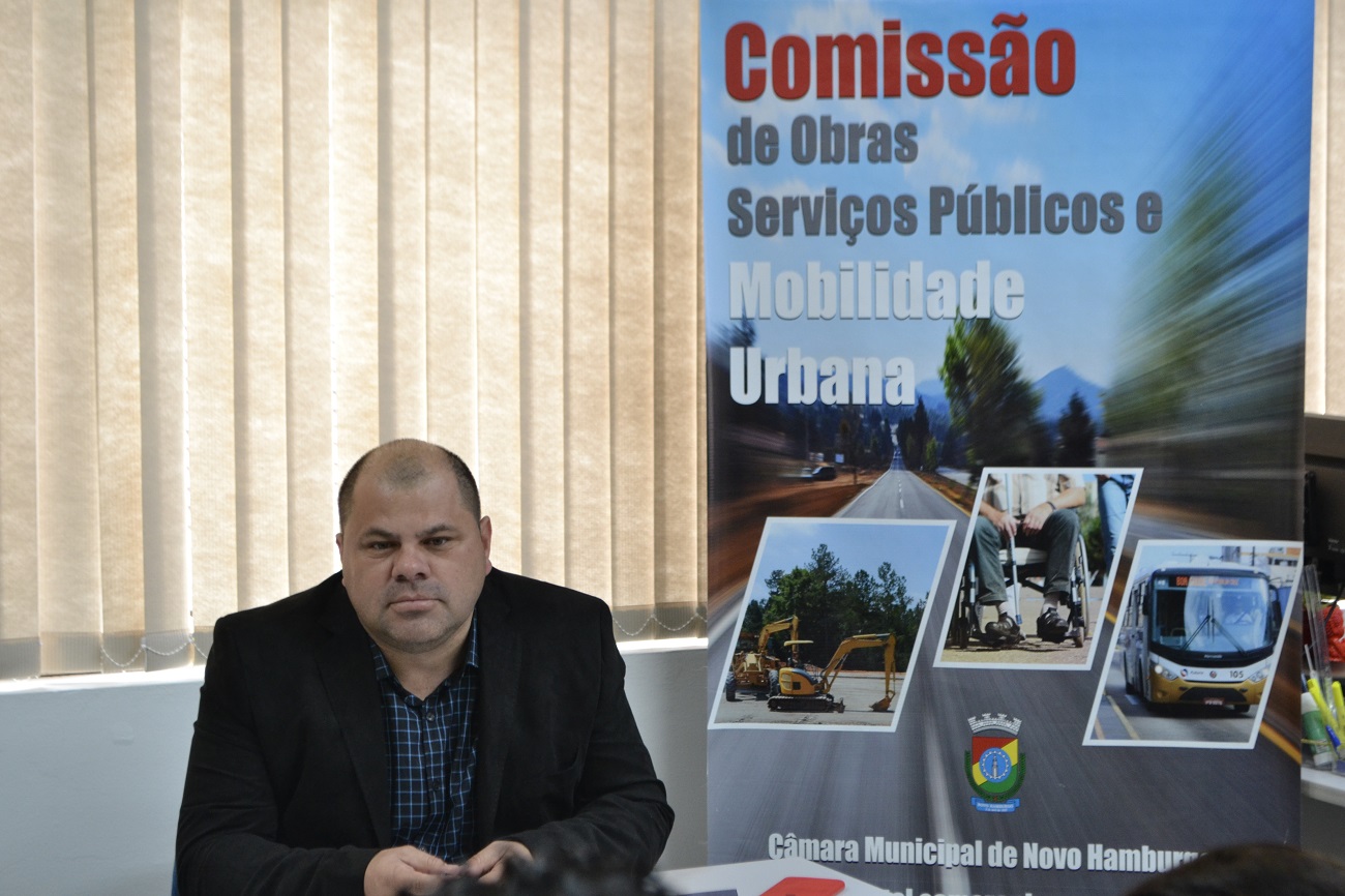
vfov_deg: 18.9
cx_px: 672
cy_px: 448
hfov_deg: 28.1
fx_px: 2689
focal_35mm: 72
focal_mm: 48
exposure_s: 1/40
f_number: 5.6
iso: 800
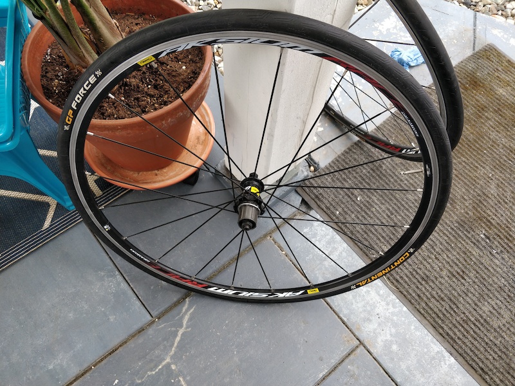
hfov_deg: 71.6
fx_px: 357
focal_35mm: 24
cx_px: 258
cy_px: 193
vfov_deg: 56.8
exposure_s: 1/167
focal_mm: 4.1
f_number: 1.7
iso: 100
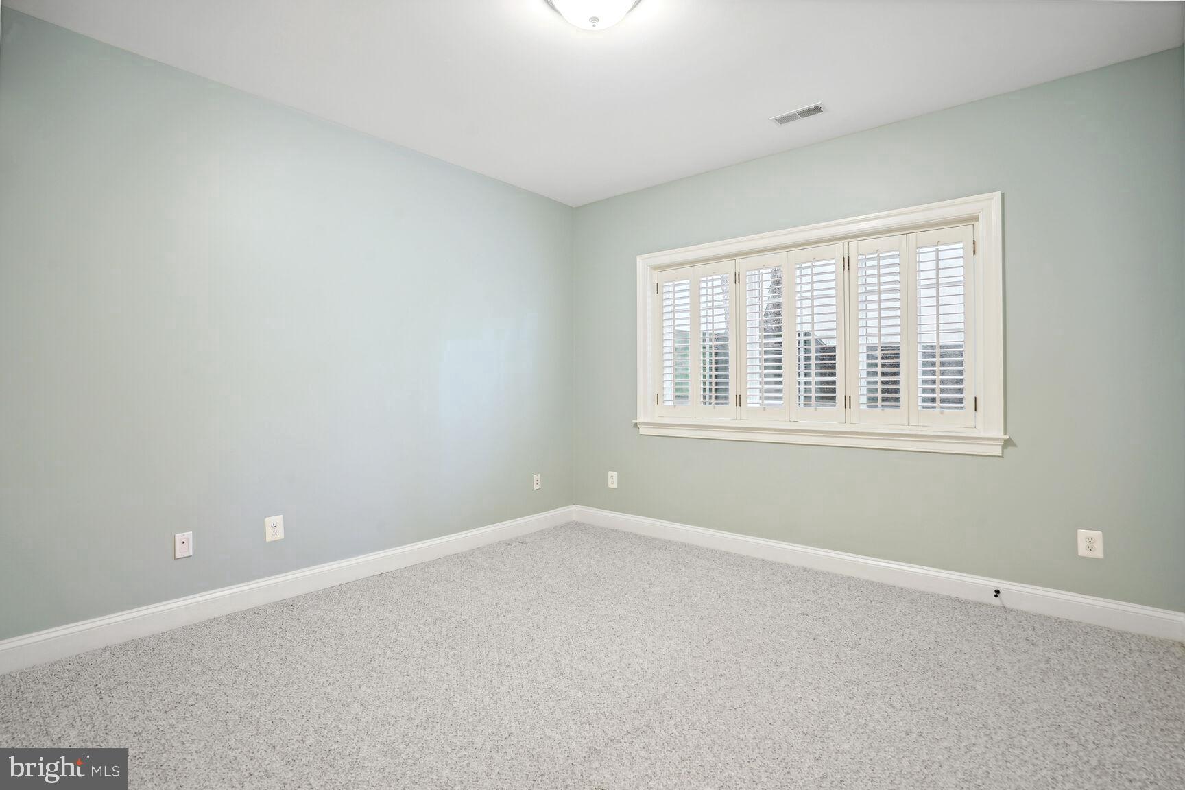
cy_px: 395
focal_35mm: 16
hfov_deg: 96.7
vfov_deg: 73.7
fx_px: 527
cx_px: 592
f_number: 8
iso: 200
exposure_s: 1/8
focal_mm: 16
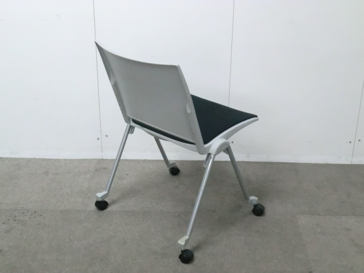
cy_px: 136
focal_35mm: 54
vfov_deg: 27.0
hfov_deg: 35.5
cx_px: 182
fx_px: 568
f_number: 4.5
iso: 800
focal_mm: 9.8
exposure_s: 1/40
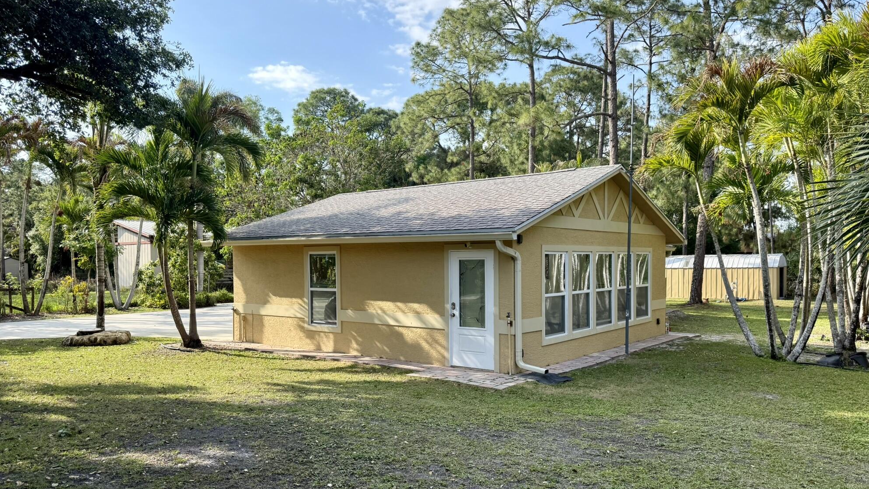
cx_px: 427
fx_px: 622
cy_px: 277
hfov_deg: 69.8
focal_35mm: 27
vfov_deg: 42.8
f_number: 1.78
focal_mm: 6.76
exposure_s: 1/1689
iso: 100
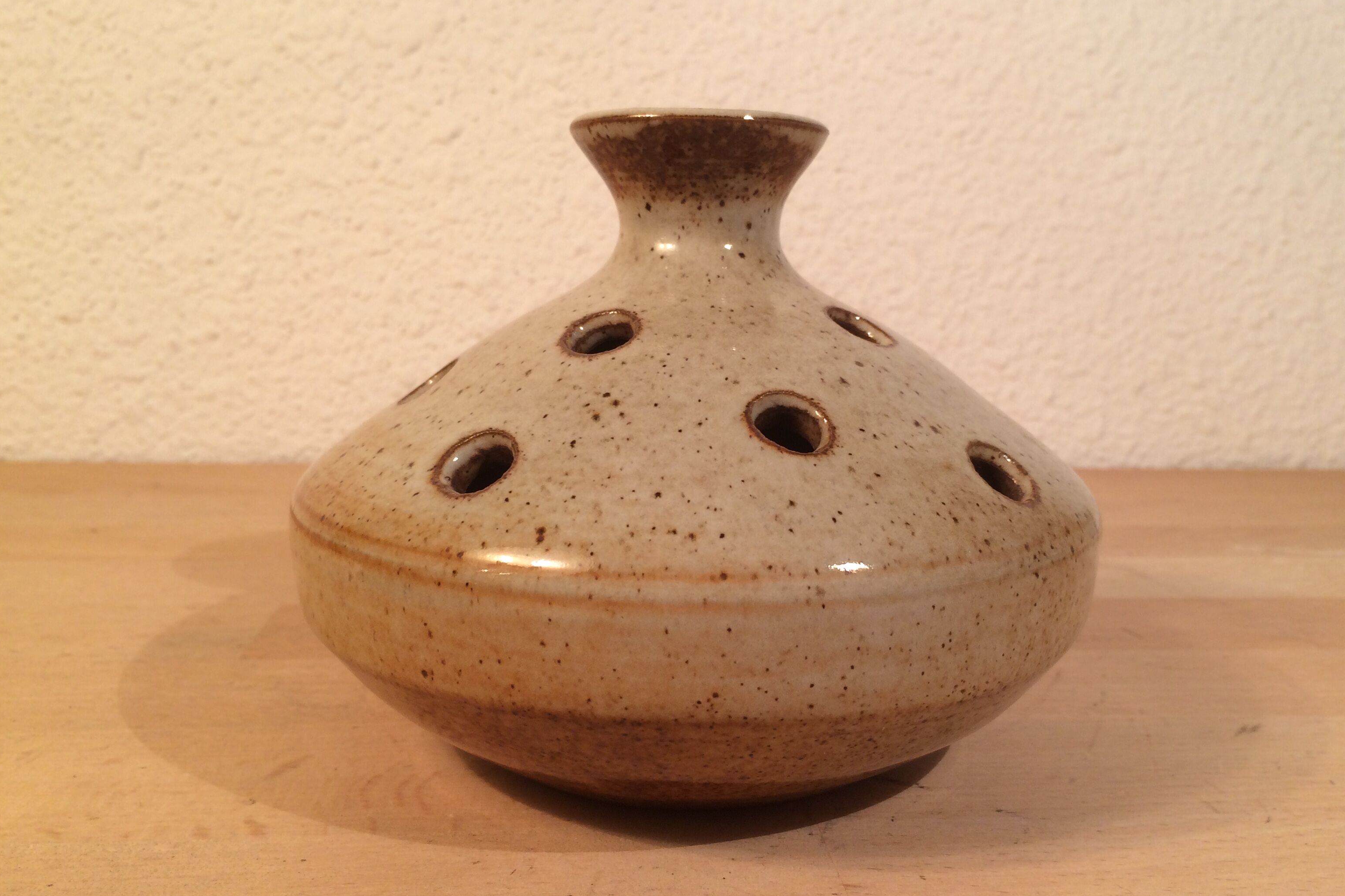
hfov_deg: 58.7
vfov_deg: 41.1
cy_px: 449
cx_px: 709
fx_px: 1195
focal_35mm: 32
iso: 50
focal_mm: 4.15
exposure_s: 1/33
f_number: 2.2
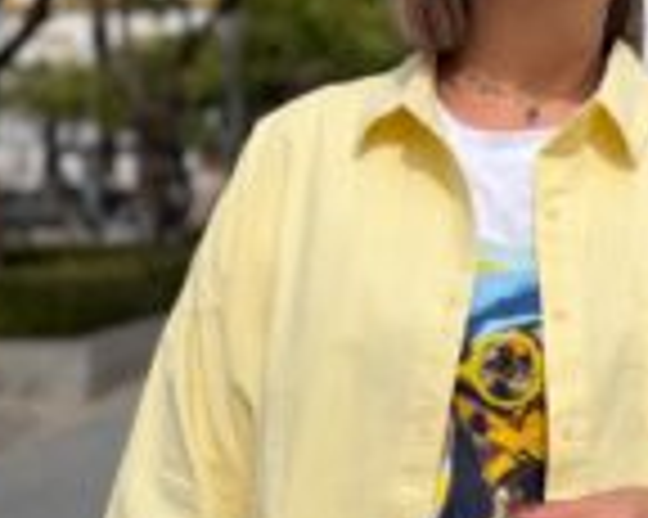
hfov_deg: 27.9
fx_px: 1246
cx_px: 608
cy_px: 261
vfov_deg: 23.5
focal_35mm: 65
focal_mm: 6.76
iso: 80
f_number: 1.78
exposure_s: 1/7353
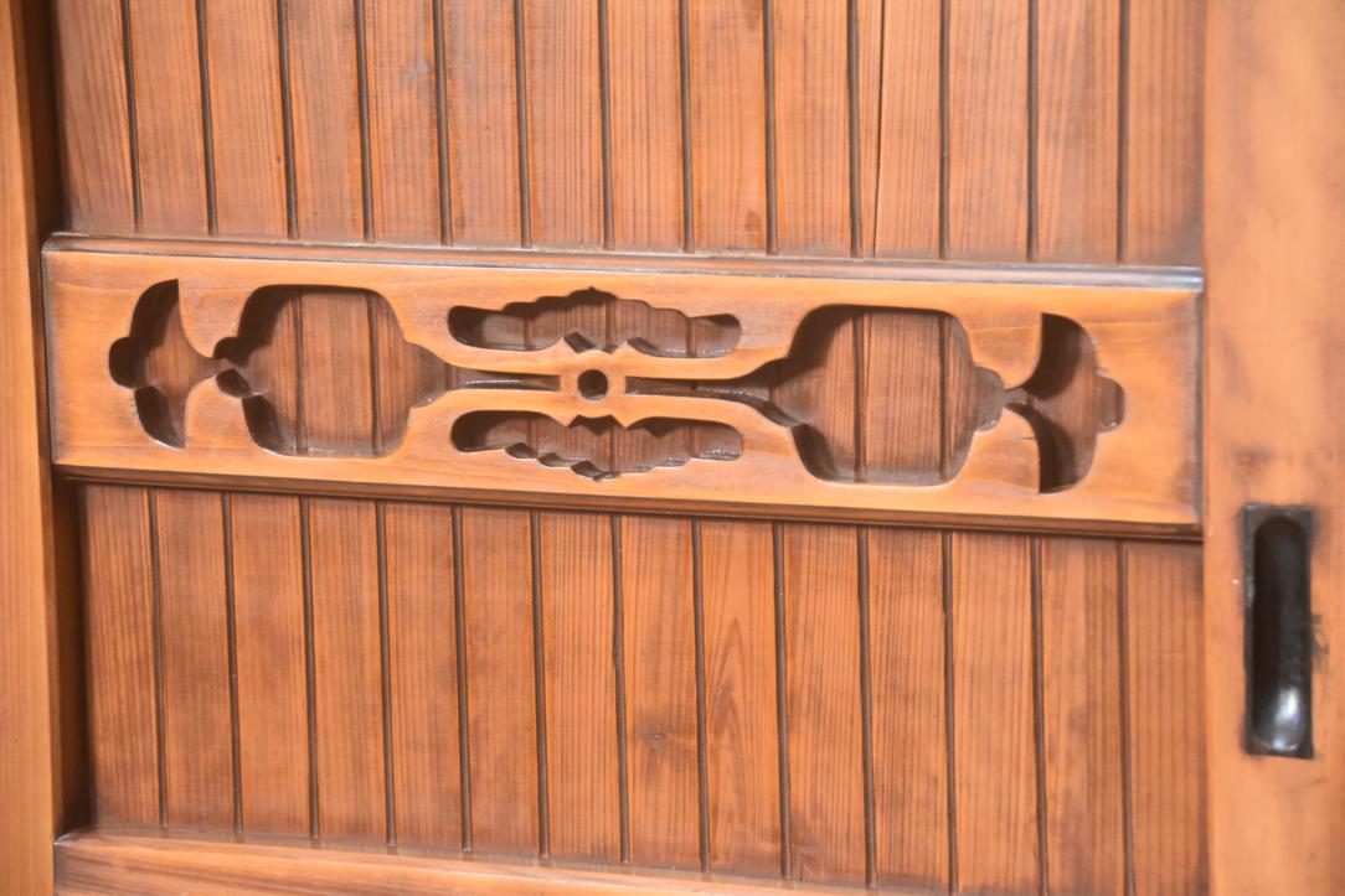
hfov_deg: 15.2
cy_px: 448
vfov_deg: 10.2
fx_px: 5044
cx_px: 672
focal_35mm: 135
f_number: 5.6
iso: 3600
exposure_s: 1/60
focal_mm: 90
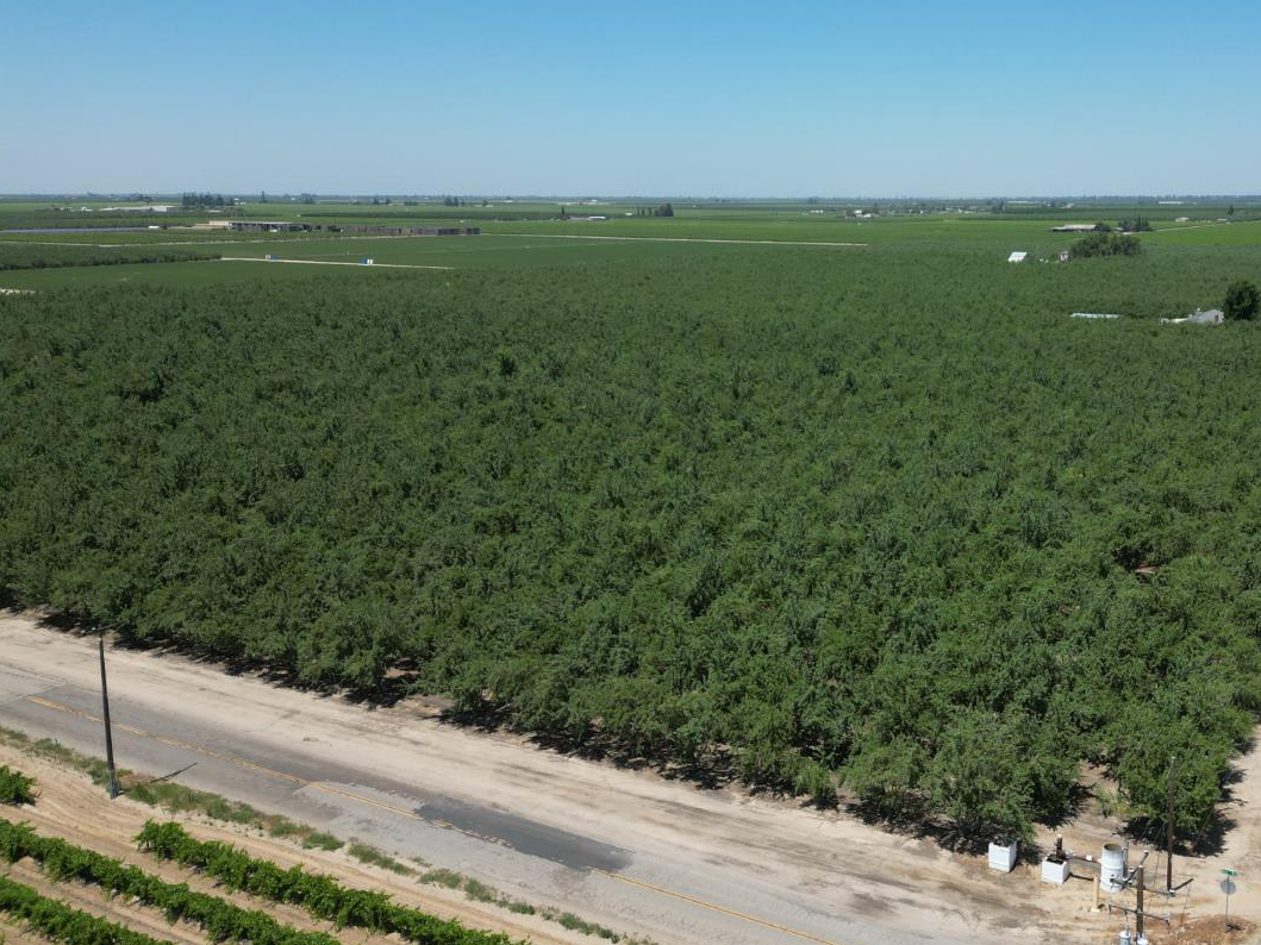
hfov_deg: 52.5
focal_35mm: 34
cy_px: 467
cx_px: 880
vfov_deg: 41.8
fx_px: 1238
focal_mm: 6.72
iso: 100
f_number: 1.7
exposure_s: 1/3000
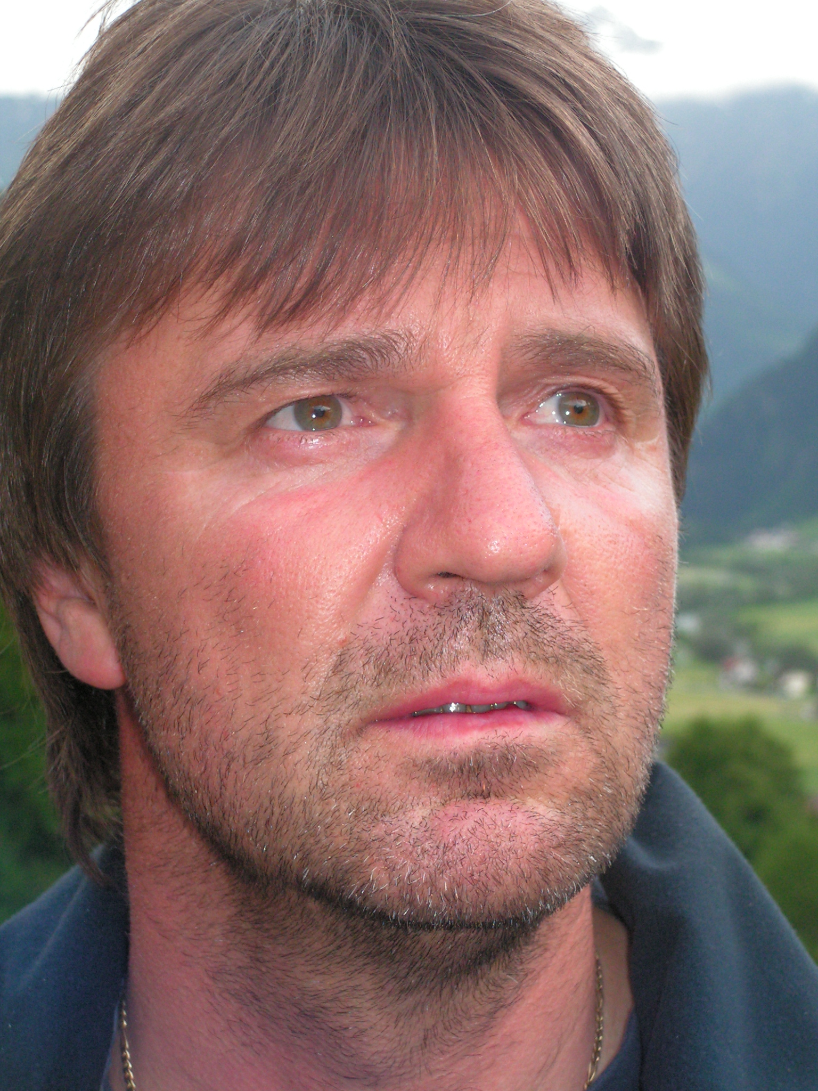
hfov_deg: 18.4
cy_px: 546
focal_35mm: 80
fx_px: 2521
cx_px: 409
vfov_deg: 24.4
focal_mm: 13.4
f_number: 3.3
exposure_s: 1/80
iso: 200
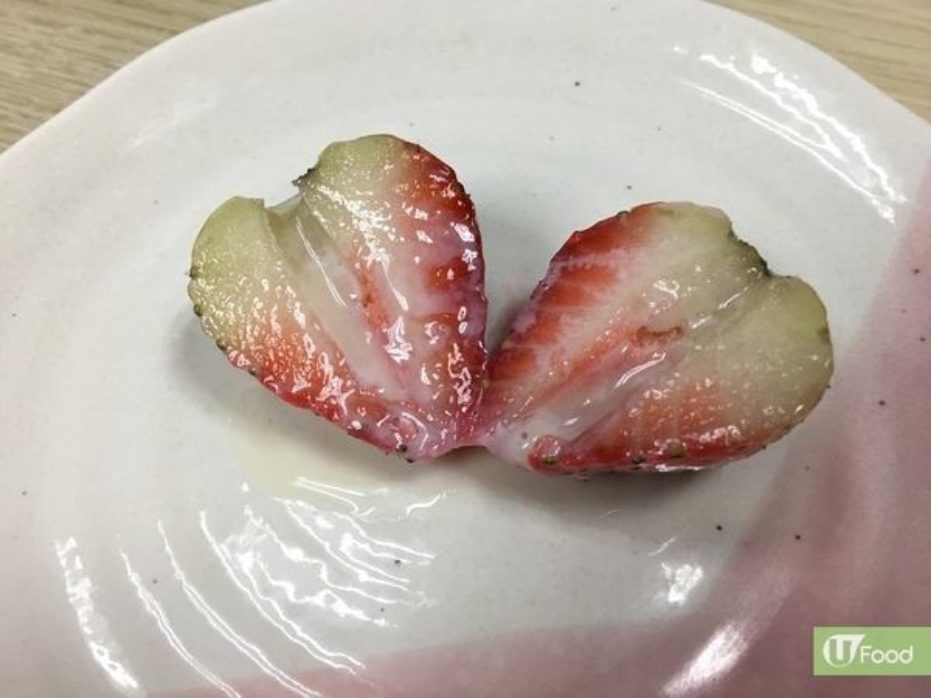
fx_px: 780
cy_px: 349
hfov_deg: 61.7
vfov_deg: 48.2
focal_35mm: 29
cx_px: 466
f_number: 2.2
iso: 50
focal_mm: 4.15
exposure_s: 1/33
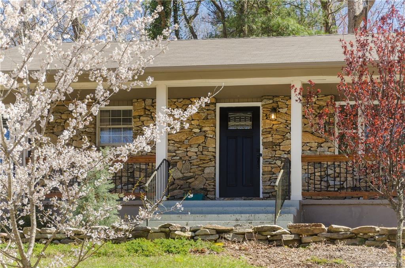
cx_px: 202
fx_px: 1262
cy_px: 134
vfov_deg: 12.1
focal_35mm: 112
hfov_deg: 18.2
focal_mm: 75
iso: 200
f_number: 7.1
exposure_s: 1/250
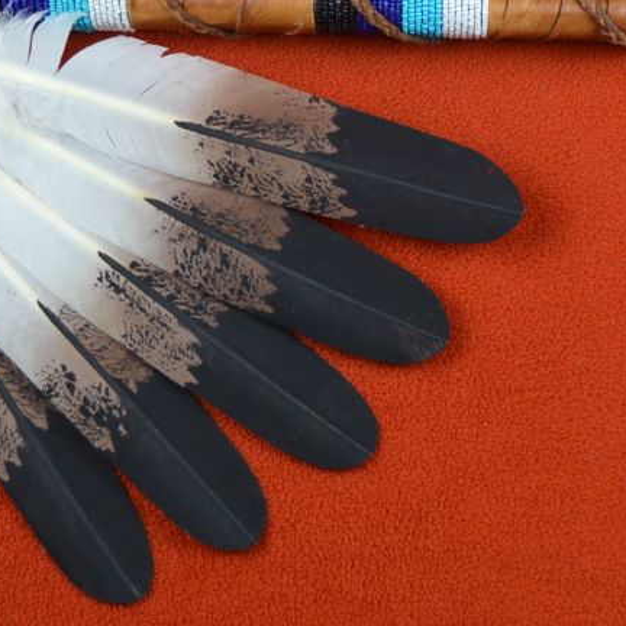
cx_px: 339
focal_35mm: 87
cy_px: 138
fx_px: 1780
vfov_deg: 19.8
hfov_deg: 19.9
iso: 400
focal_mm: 24
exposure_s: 1/60
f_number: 4
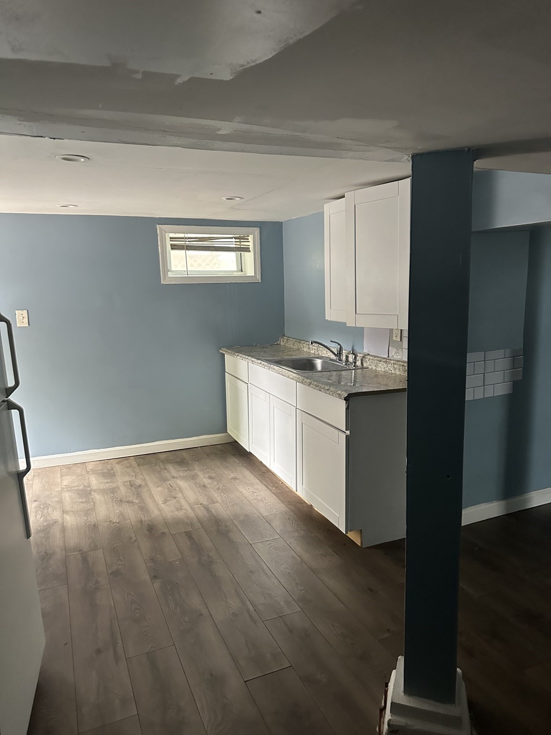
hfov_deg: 56.8
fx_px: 509
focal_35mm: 24
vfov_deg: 71.6
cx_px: 276
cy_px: 368
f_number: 1.78
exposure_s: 1/60
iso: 640
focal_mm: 6.86
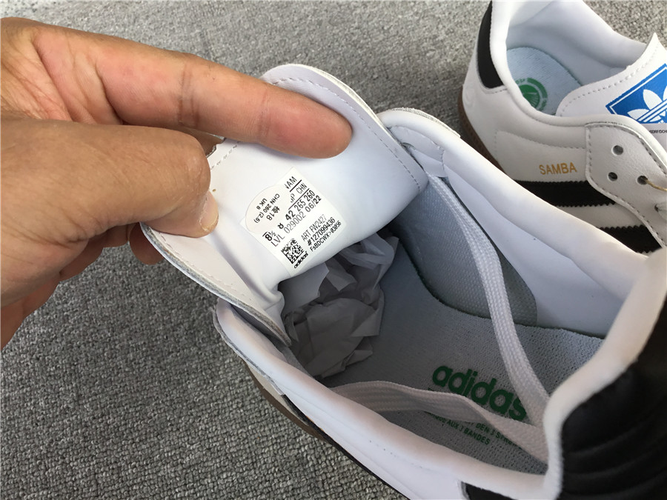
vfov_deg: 45.4
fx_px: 597
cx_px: 334
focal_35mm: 31
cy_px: 250
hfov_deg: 58.4
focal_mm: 3.3
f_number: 2.4
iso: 25
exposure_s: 1/301
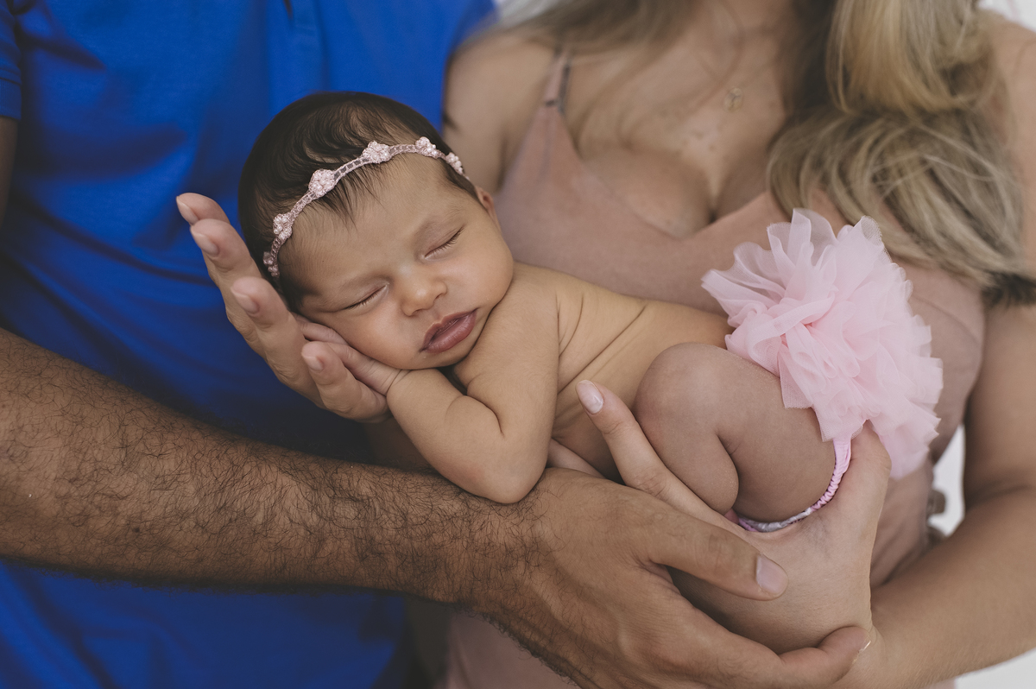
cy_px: 344
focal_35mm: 35
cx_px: 518
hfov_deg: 54.5
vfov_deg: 37.8
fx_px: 1006
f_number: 3.5
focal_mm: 35
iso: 500
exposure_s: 1/125
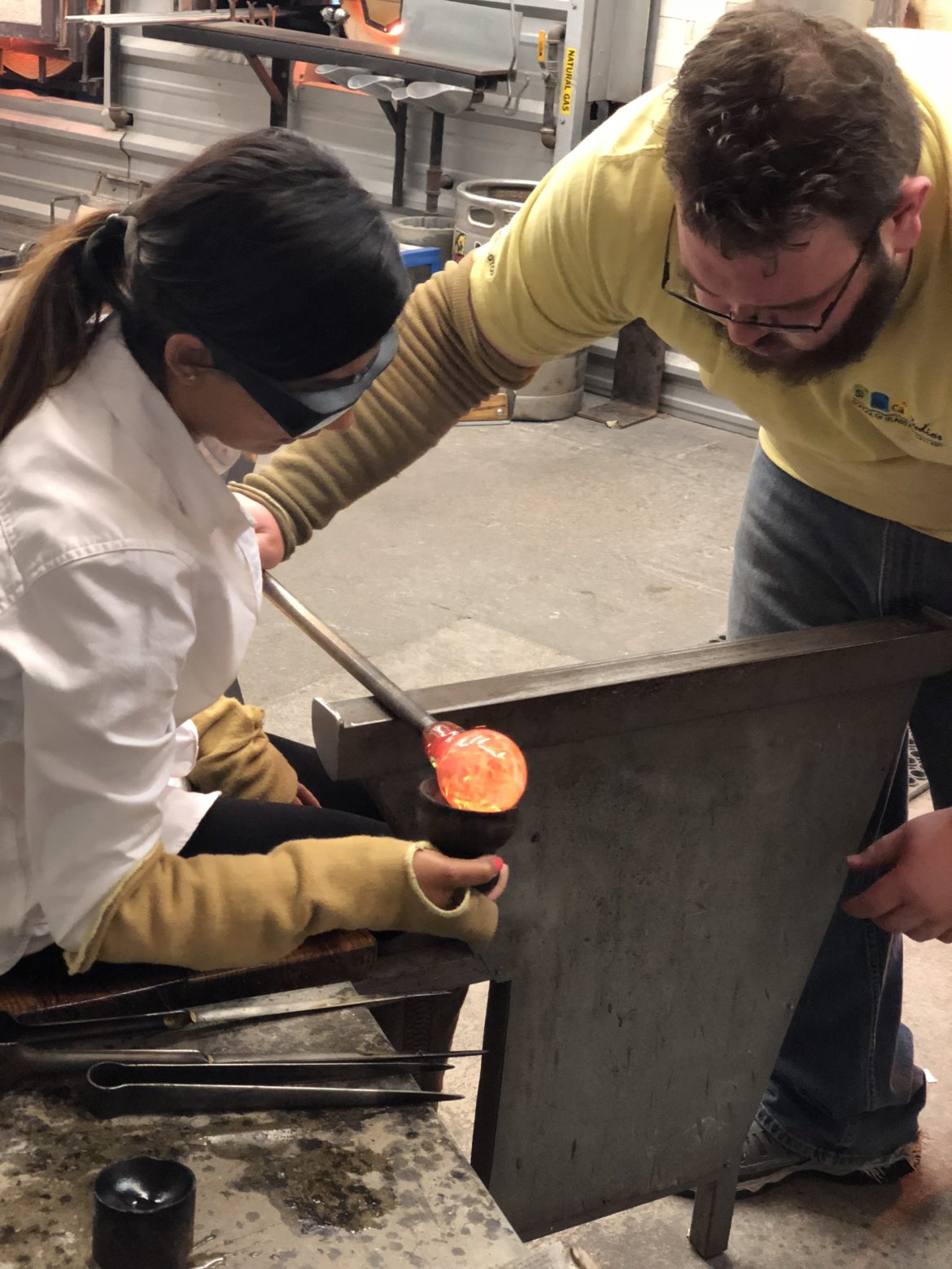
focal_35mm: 52
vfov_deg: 36.8
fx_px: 1907
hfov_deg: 28.0
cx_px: 476
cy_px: 634
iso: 160
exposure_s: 1/20
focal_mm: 6
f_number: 2.4
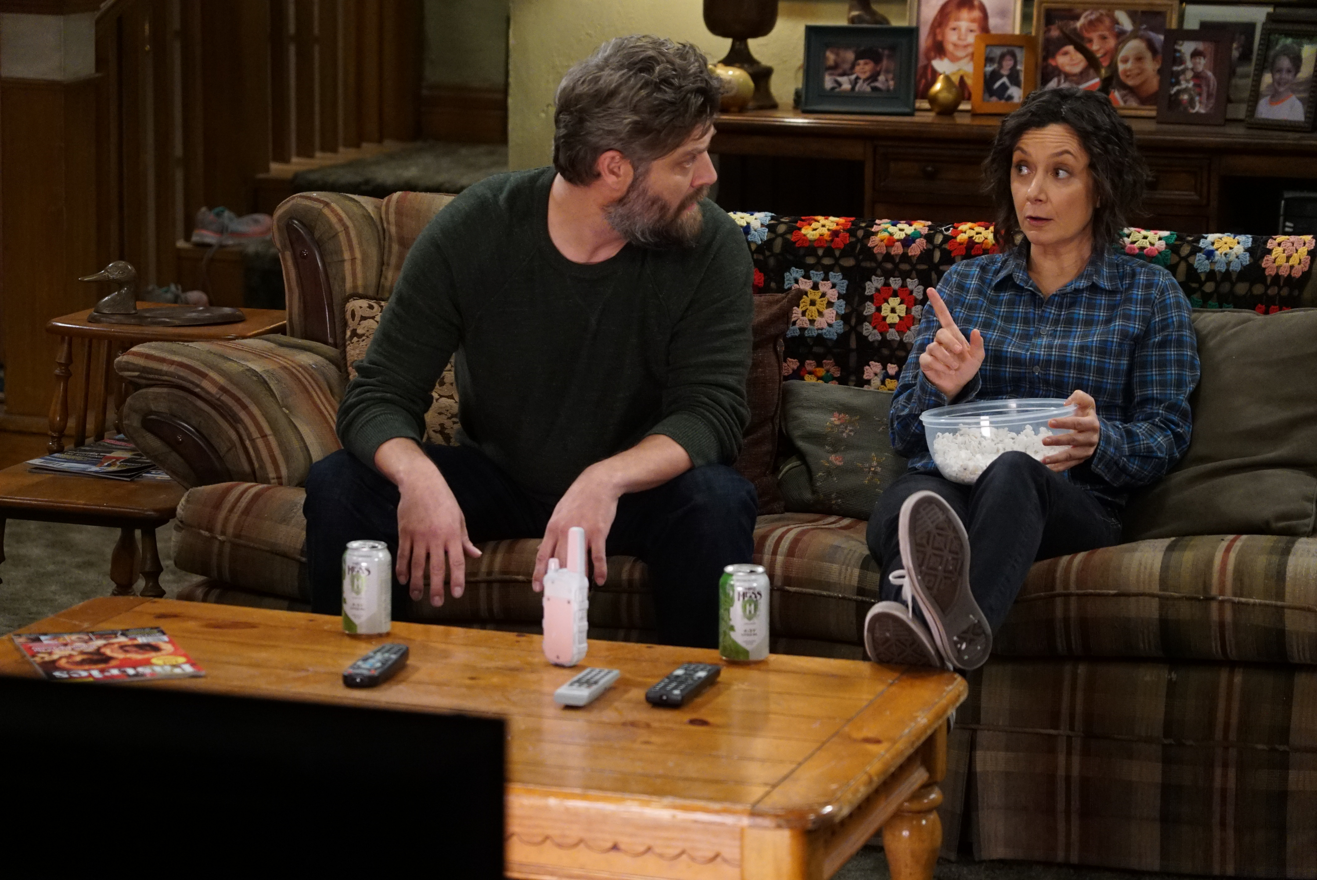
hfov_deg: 20.6
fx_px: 3624
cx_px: 658
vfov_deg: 13.8
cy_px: 440
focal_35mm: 99
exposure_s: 1/125
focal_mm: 99
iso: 8000
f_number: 4
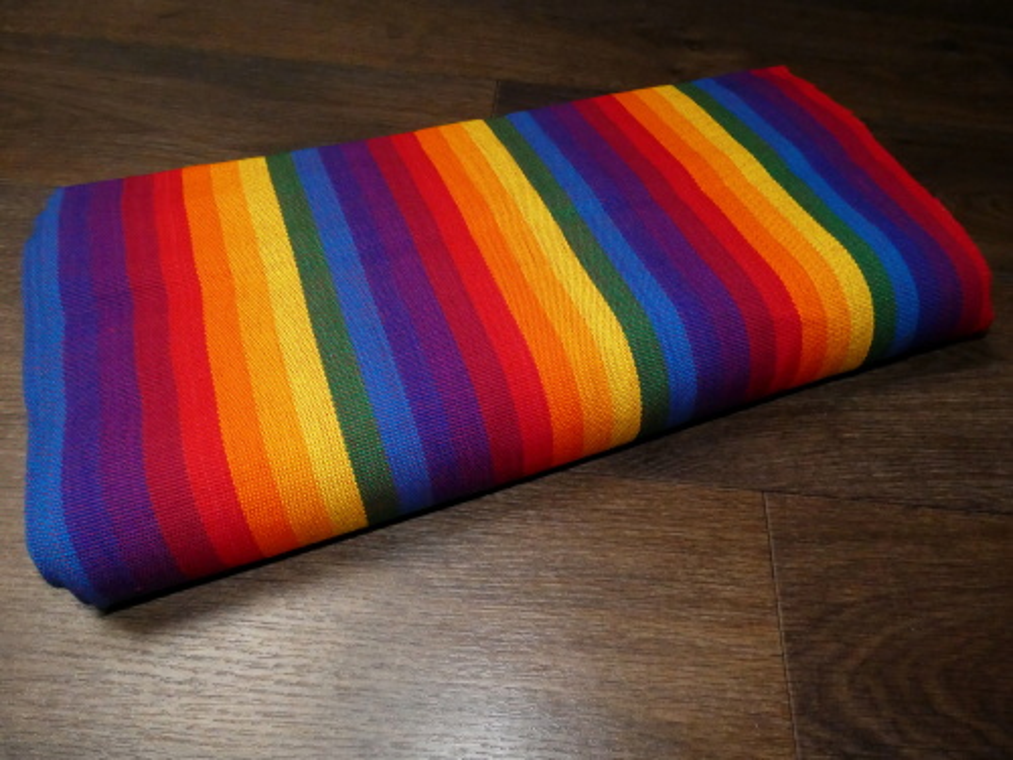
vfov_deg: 66.0
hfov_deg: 81.7
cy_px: 380
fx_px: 585
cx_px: 506
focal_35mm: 20
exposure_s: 1/125
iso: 800
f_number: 2.8
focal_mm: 3.6
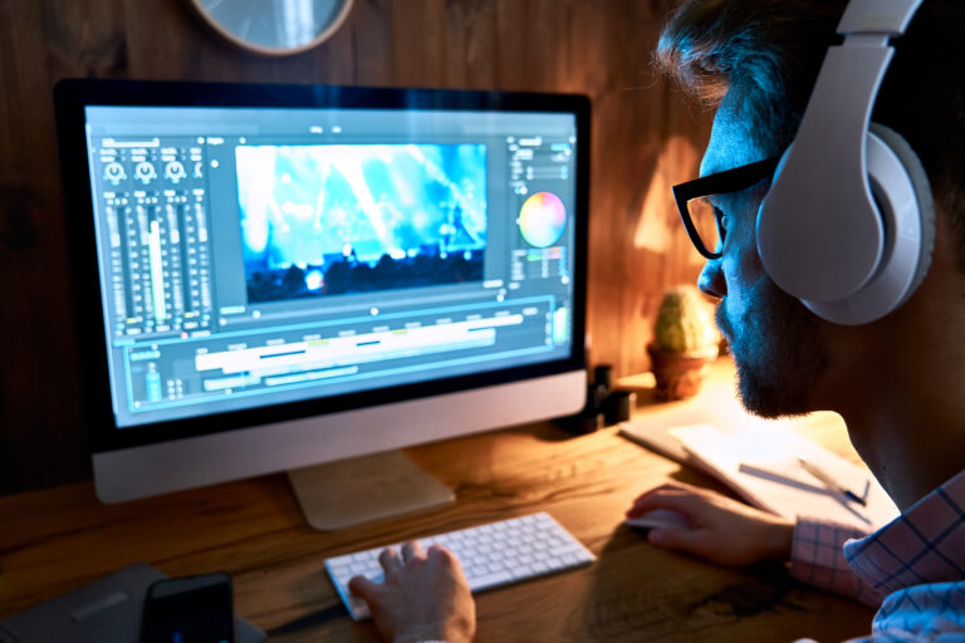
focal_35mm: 29
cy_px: 322
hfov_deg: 63.7
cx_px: 482
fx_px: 777
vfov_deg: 45.0
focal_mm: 29
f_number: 4
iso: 2500
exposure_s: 1/40
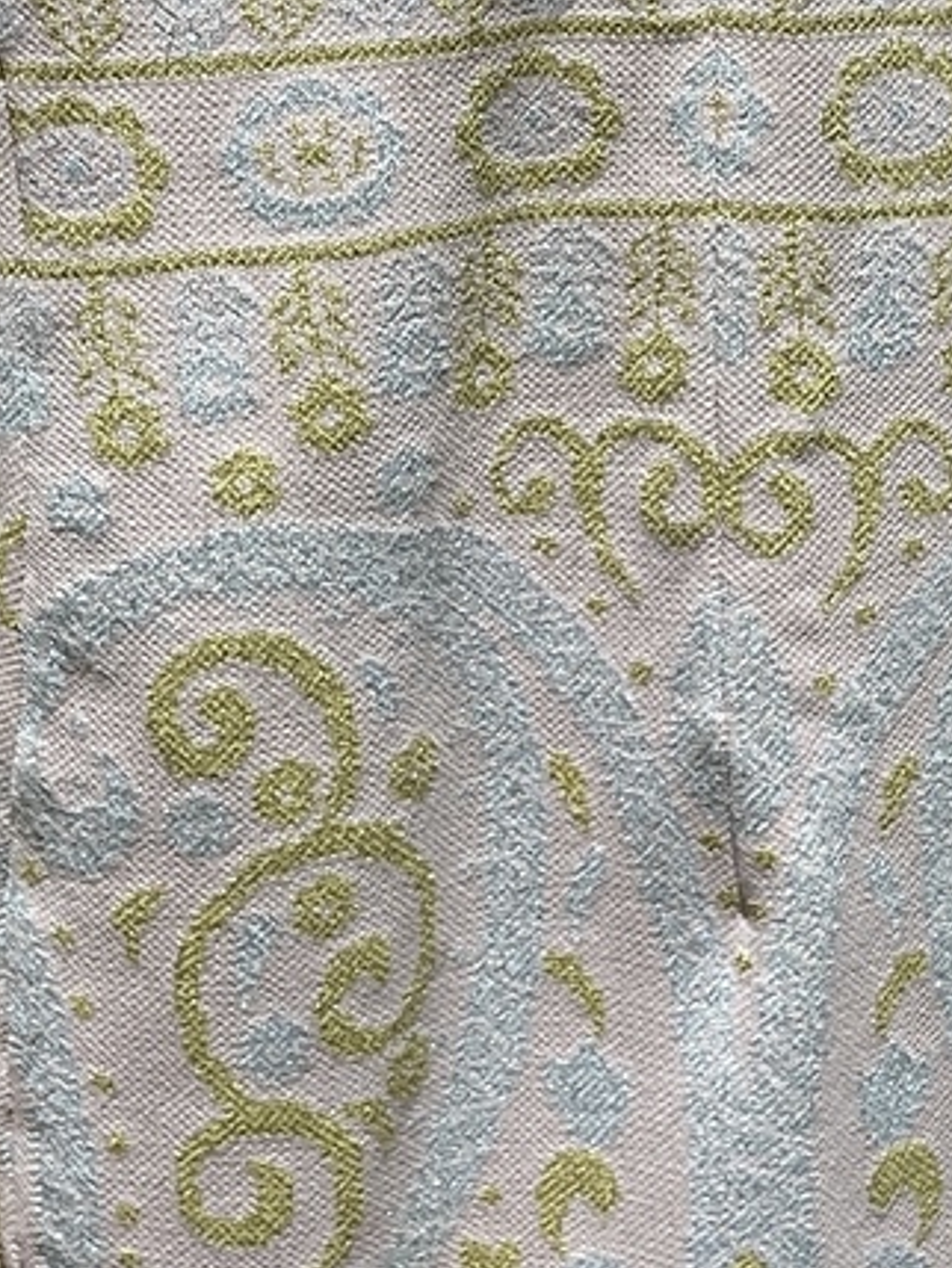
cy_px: 89
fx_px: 3555
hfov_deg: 15.2
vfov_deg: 19.8
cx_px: 686
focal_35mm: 97
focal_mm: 4.2
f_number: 1.6
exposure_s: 1/50
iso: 80
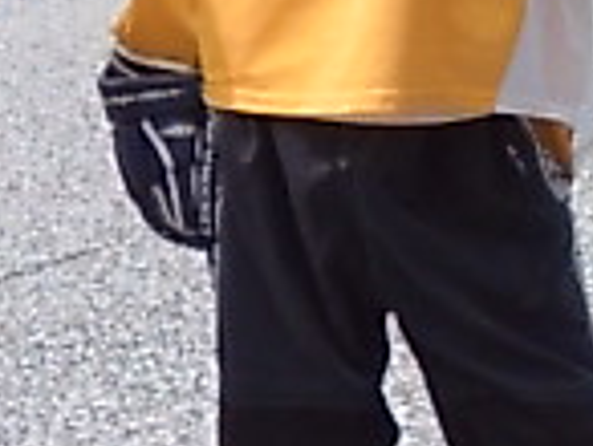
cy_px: -32
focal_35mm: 127
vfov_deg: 11.5
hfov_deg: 14.7
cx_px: -219
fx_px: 2179
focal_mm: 3.73
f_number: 3.5
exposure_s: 1/769
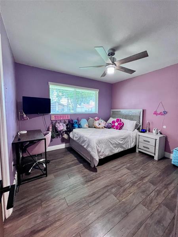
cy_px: 118
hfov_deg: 89.9
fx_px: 89
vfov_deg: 106.2
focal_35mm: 13
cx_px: 89
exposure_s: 1/60
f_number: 1.8
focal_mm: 1.57
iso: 250
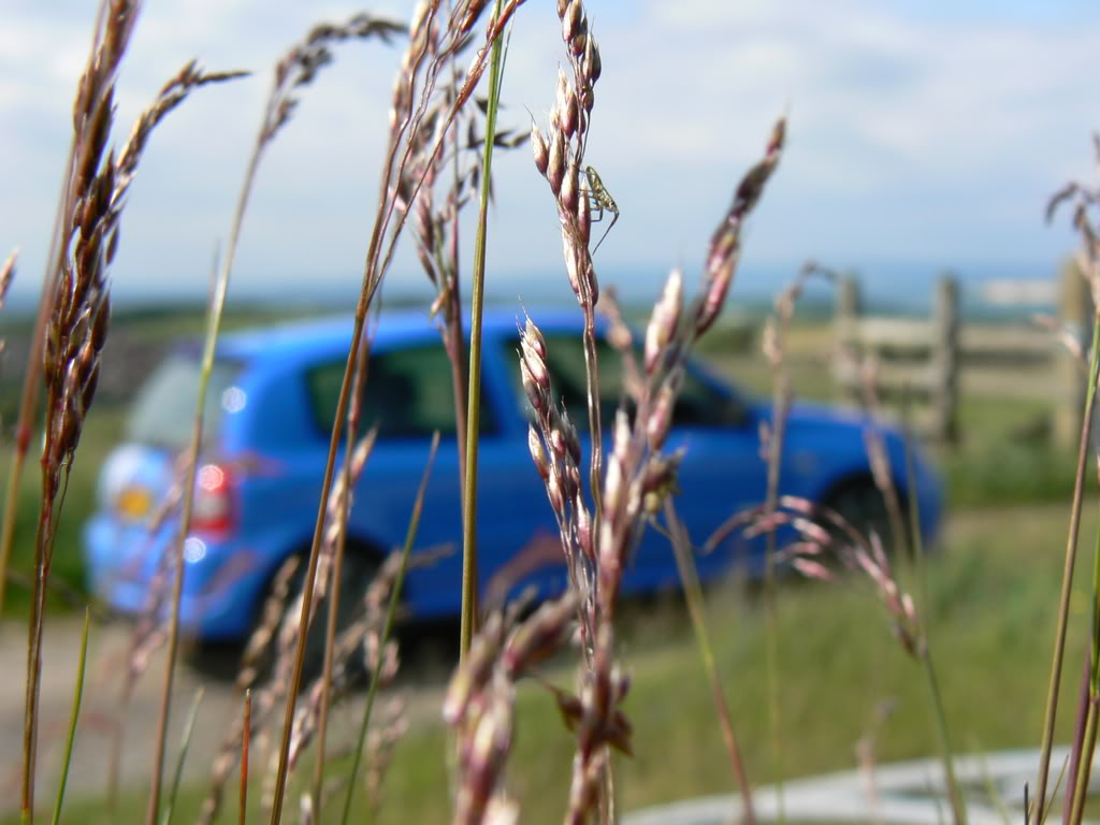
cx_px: 550
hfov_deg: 32.2
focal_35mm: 60
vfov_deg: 24.4
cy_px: 412
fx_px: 1907
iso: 80
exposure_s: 1/500
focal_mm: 10.1
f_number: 6.3
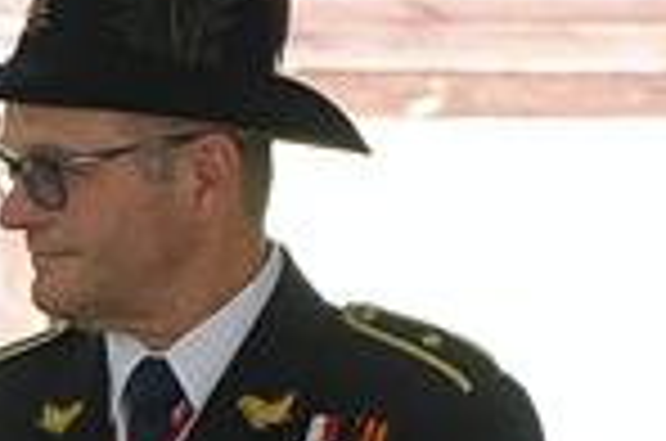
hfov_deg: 3.4
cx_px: -508
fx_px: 11131
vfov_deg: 2.3
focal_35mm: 603
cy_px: 839
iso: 800
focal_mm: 70
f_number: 4.5
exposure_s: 1/250
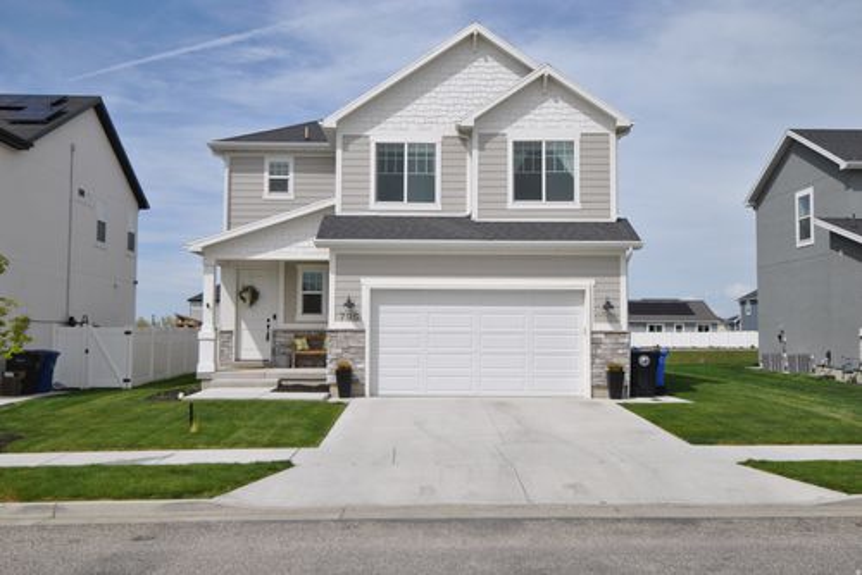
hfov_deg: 53.1
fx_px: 862
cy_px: 288
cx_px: 431
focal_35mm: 36
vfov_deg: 36.9
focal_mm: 24
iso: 100
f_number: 9
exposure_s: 1/320
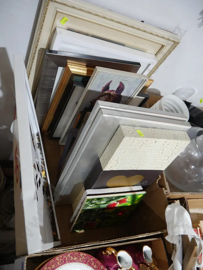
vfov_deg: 63.4
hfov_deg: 49.8
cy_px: 135
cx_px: 102
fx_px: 219
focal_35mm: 28
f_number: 3.5
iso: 1250
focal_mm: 14
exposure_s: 1/60
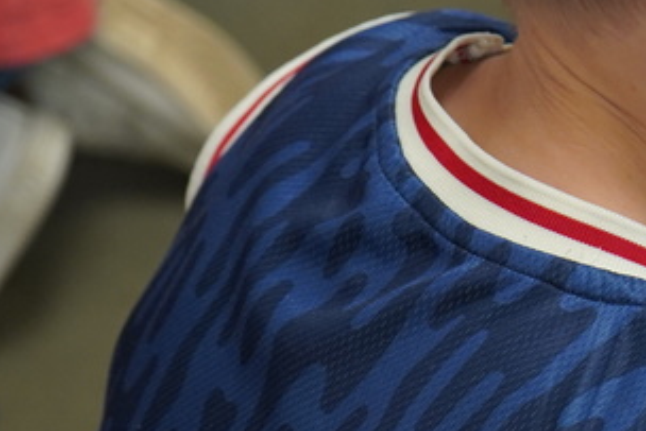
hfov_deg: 10.8
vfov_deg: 7.4
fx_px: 3321
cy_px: 109
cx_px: 892
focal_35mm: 185
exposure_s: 1/160
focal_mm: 55
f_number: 5
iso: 2000
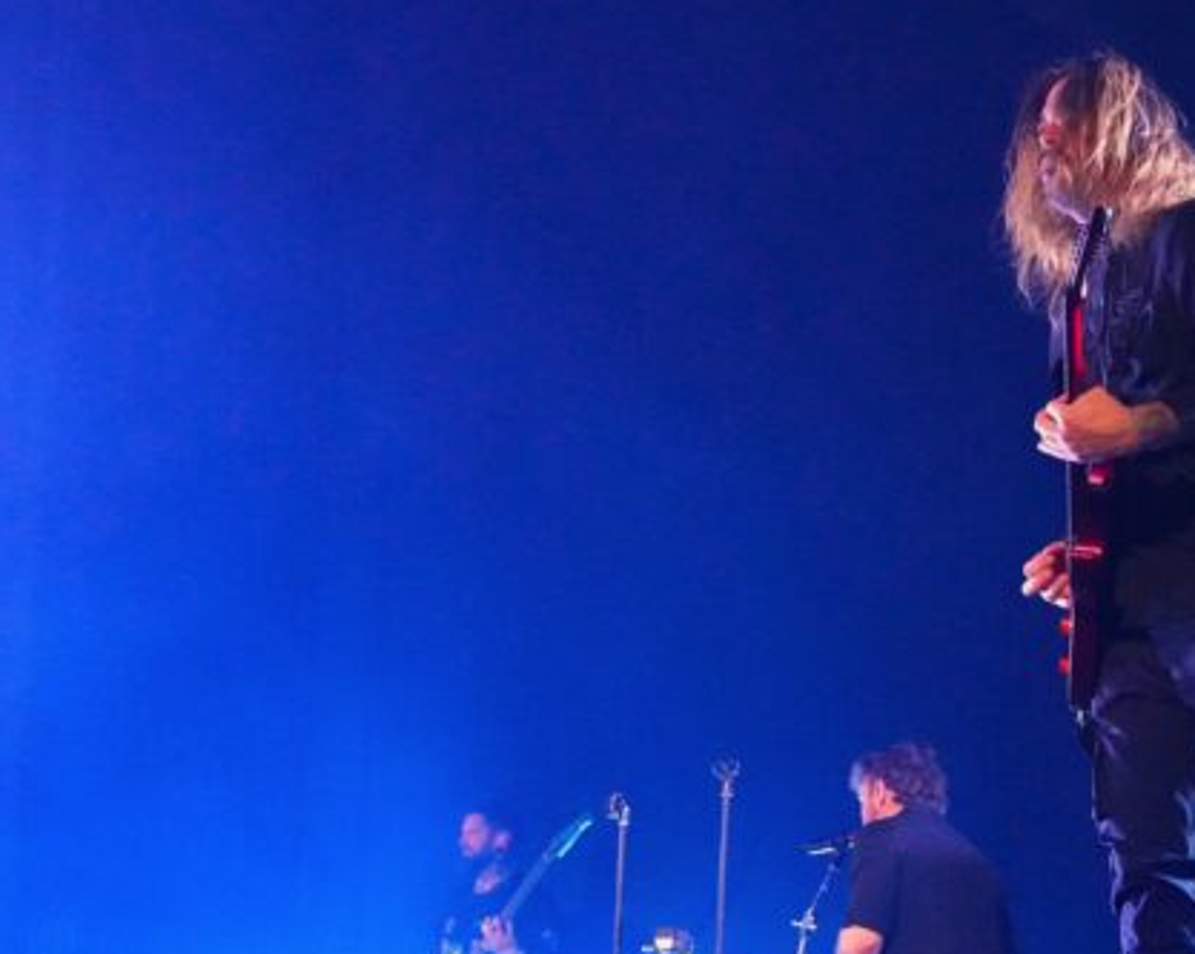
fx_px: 2933
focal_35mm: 83
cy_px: 584
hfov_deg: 22.6
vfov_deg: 18.5
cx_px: 1023
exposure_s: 1/80
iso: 6400
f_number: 4
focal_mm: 32
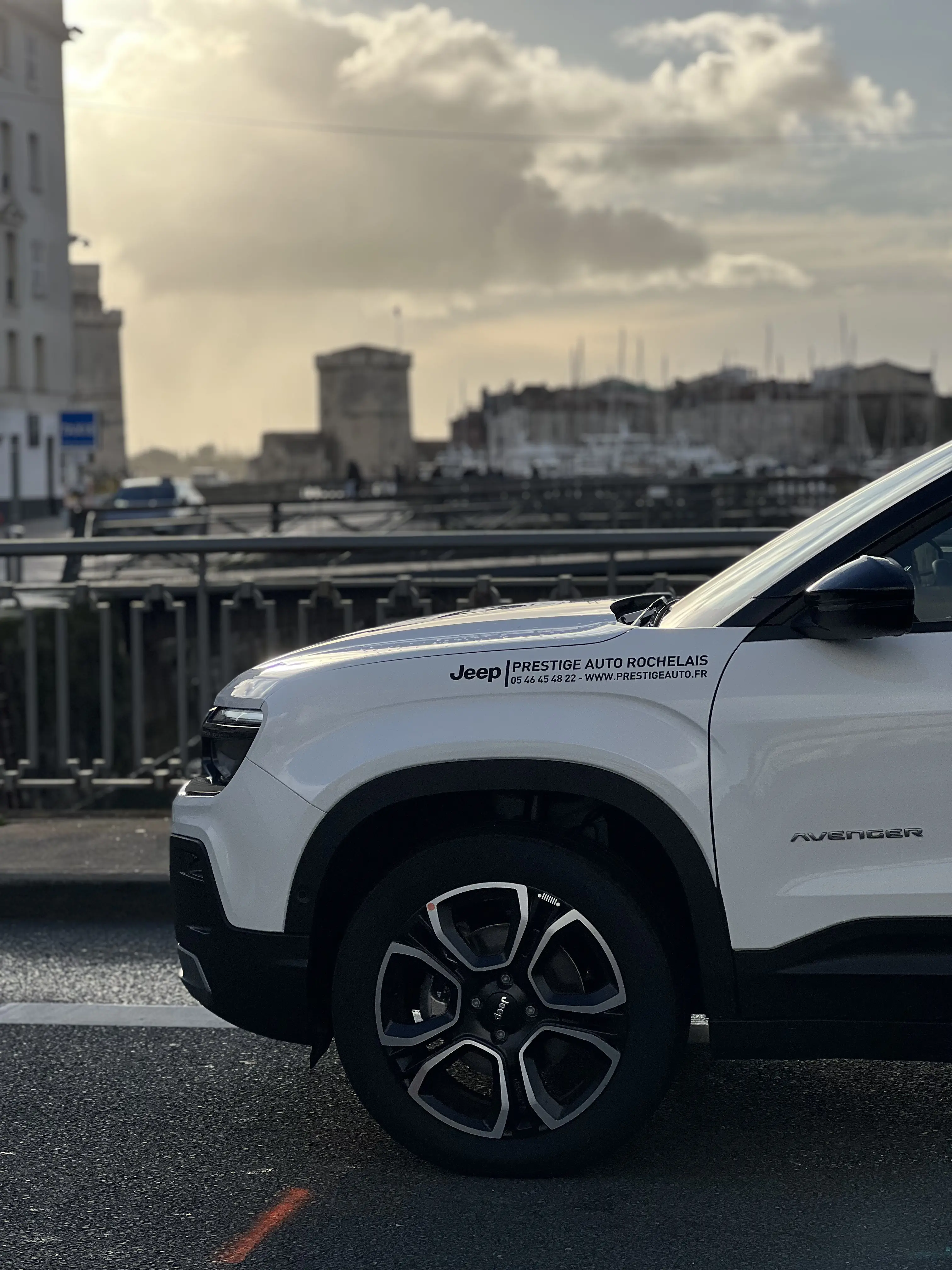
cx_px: 476
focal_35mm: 77
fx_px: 2824
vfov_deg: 25.3
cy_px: 635
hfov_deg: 19.1
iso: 32
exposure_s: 1/1357
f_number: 2.8
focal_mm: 9
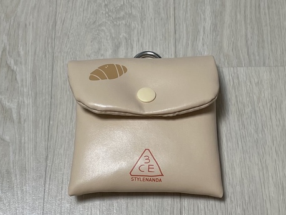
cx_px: 150
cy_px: 118
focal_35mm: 34
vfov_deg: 41.7
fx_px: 281
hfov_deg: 53.9
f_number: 1.6
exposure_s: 1/120
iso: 80
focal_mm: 4.2
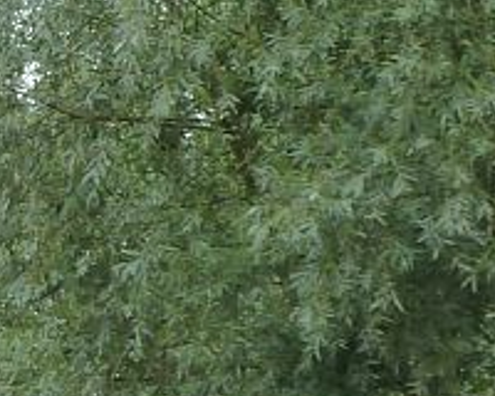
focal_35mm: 315
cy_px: 829
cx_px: -728
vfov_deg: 4.8
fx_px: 4615
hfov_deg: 5.9
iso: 125
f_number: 4
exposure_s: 1/125
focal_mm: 10.3
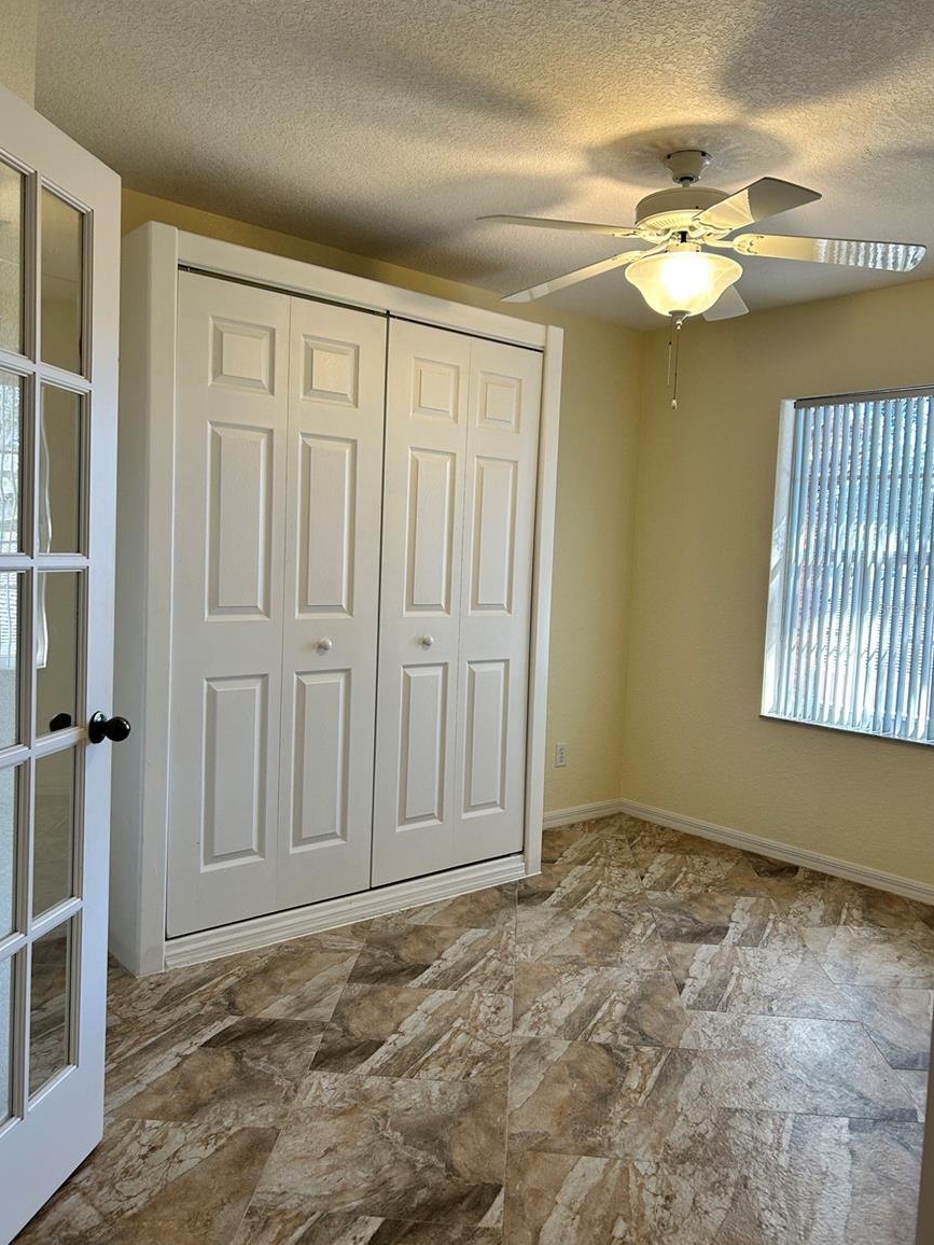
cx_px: 469
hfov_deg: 51.4
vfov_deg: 65.3
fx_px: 971
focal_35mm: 27
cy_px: 608
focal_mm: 5.7
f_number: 1.5
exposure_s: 1/120
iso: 80
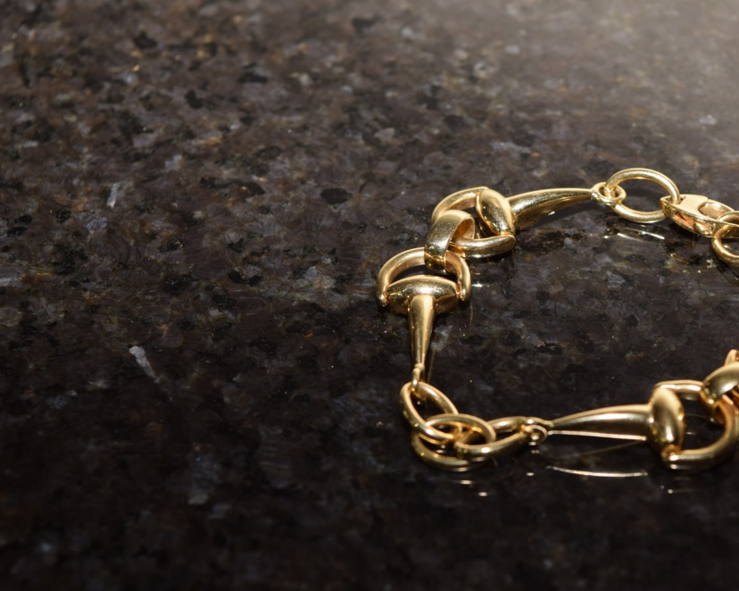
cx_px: 435
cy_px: 296
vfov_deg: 16.4
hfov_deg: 20.5
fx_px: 2046
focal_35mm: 94
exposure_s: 1/60
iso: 100
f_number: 8
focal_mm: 55
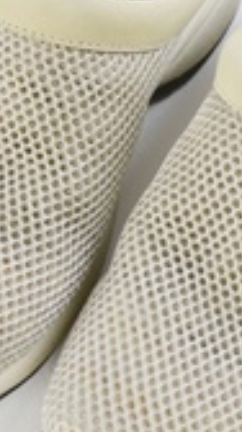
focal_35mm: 146
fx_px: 1672
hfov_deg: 8.3
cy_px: 77
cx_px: 39
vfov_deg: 14.6
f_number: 5
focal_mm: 26
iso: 400
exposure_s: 1/100
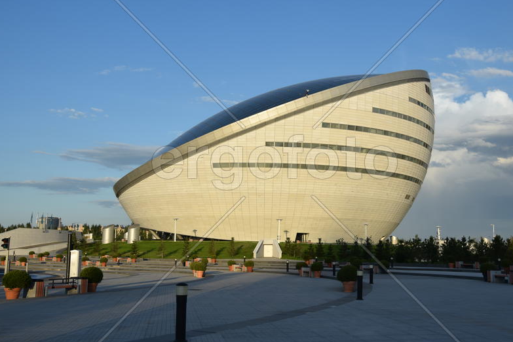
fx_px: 570
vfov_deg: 33.4
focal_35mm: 40
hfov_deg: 48.4
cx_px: 278
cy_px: 162
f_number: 7.1
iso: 100
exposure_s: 1/200
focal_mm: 24
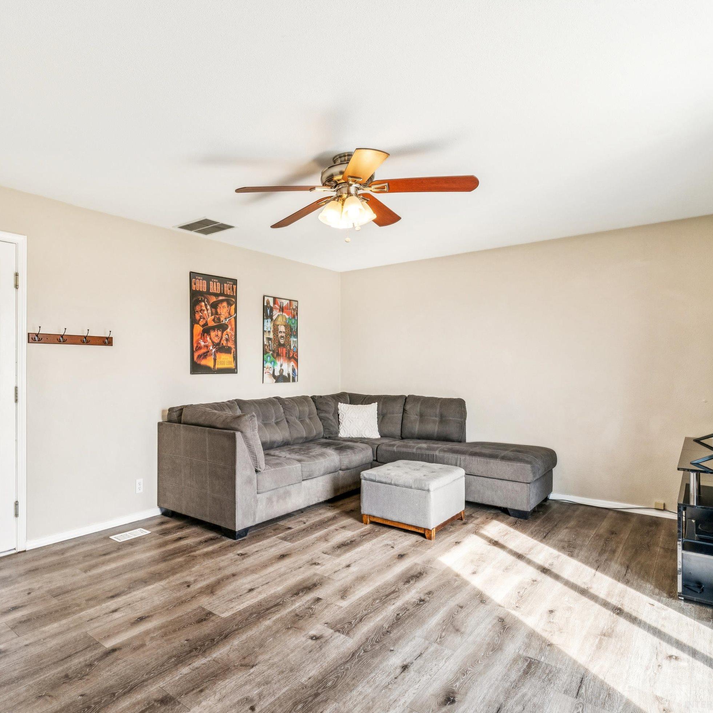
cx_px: 209
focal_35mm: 21
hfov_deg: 69.5
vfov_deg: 72.6
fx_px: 485
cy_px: 370
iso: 400
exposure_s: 1/25
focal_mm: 15.6
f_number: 13
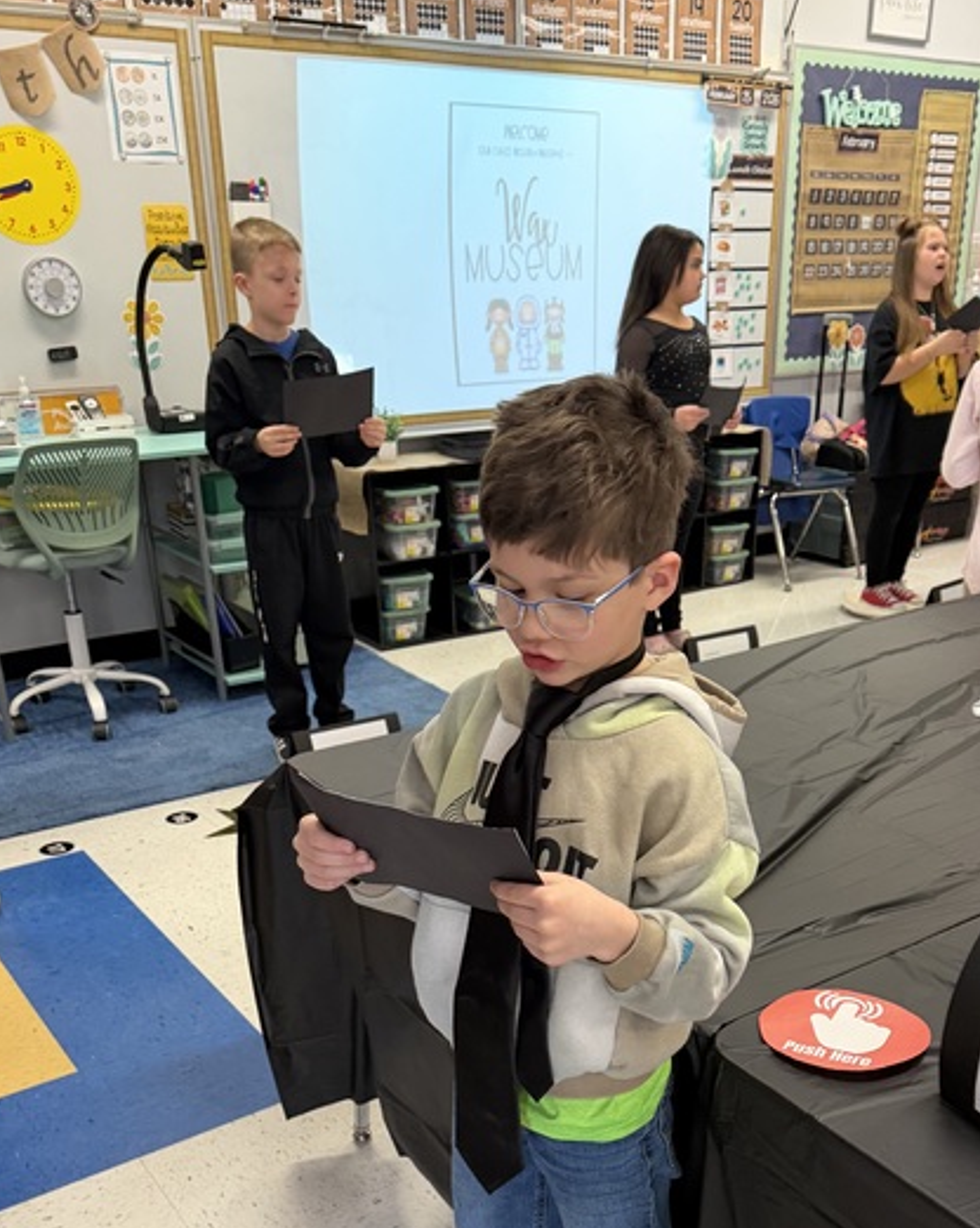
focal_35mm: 36
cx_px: 594
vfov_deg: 49.0
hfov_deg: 40.9
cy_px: 867
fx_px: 1307
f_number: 1.78
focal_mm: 6.76
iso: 250
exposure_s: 1/60
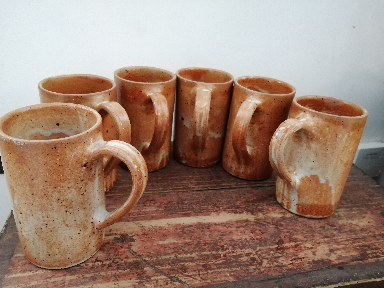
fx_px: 288
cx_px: 192
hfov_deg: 67.3
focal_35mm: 26
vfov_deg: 53.1
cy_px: 144
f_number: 1.8
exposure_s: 1/14.3
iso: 640
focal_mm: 3.46
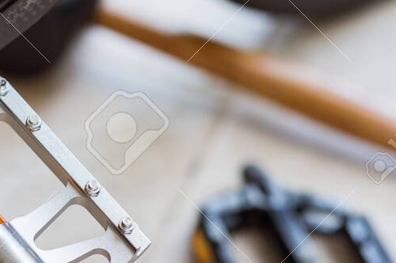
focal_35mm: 223
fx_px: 2451
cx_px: -26
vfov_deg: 6.2
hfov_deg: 9.2
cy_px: 100
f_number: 3.5
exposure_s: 1/125
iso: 280
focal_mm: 85
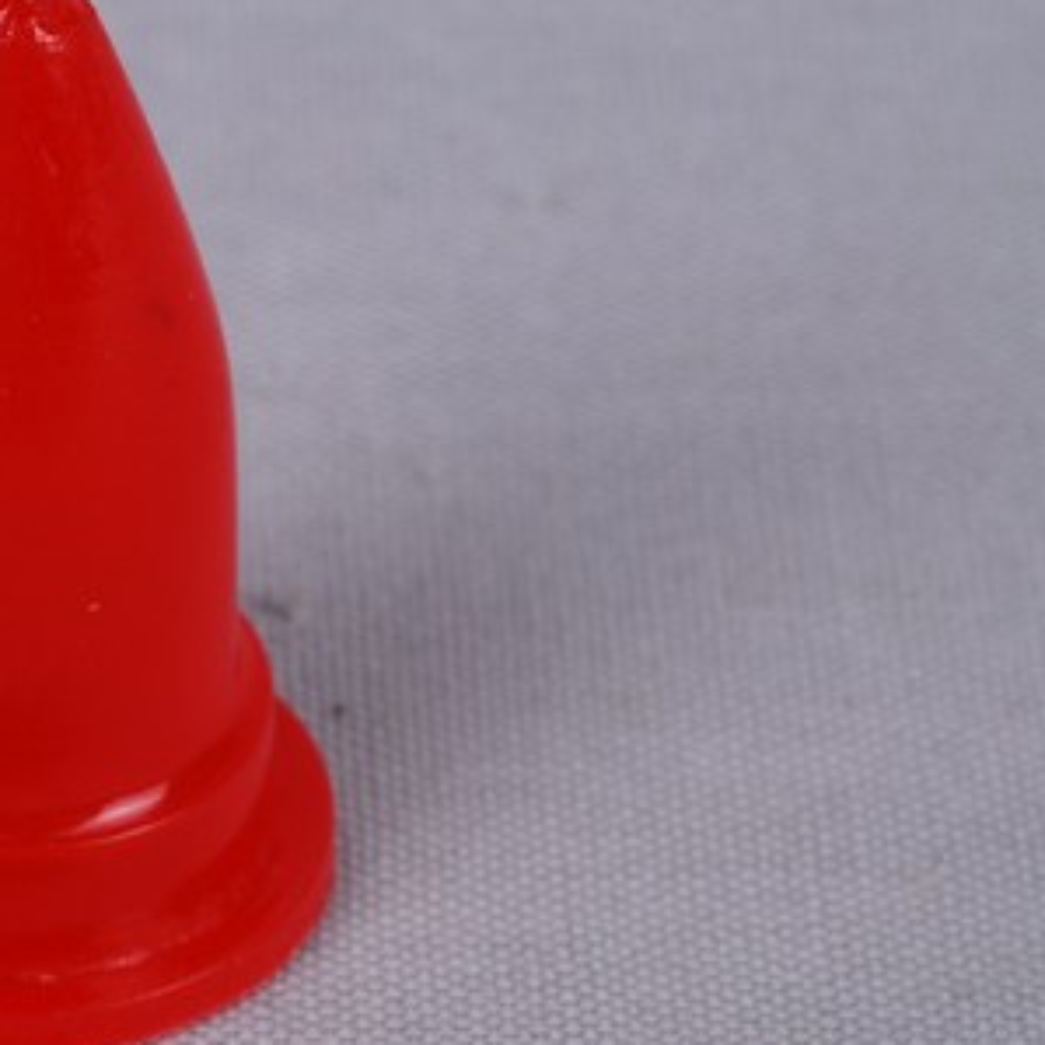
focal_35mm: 164
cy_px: 605
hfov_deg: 10.6
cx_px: -7
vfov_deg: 10.7
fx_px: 5601
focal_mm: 60
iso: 100
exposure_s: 1/60
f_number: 32
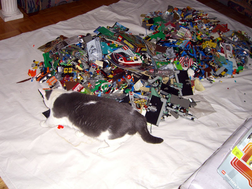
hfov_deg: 49.0
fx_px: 277
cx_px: 126
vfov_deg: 37.7
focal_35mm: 38
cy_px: 94
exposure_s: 1/60
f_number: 2.8
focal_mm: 7.9
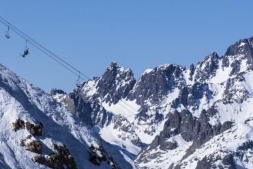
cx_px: -24
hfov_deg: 5.2
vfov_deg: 3.4
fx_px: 2803
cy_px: 73
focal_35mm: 399
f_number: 7.1
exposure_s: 1/3200
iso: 400
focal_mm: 176
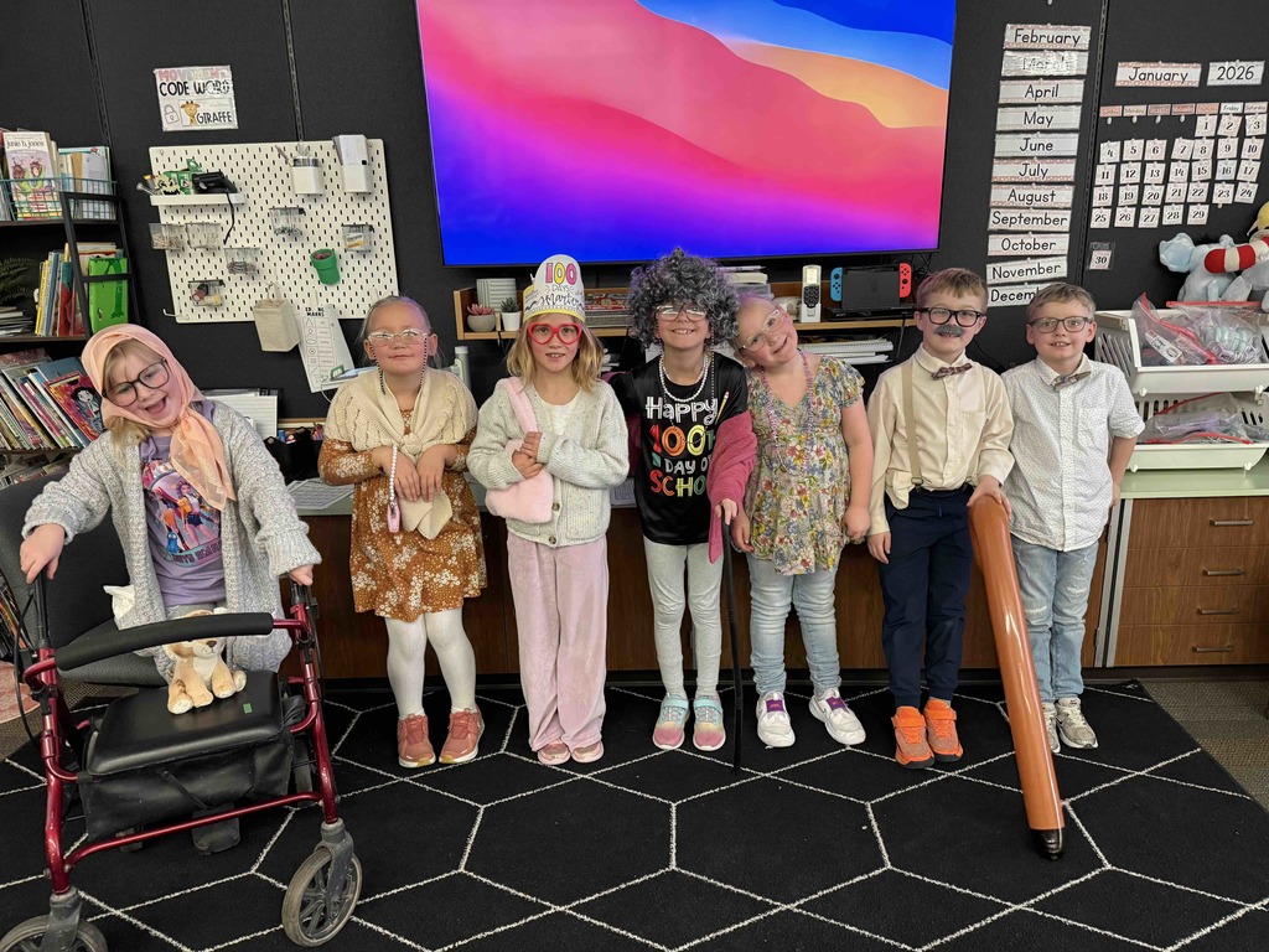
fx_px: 880
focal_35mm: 24
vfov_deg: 56.8
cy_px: 476
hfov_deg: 71.6
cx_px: 634
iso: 400
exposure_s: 1/60
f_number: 1.78
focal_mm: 6.76
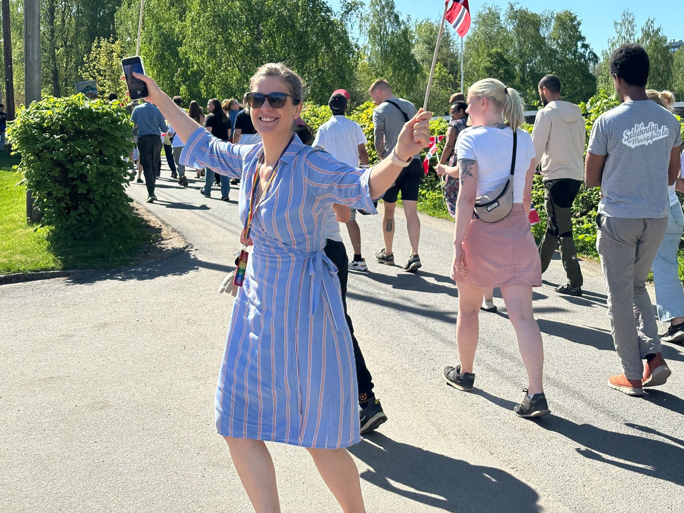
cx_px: 342
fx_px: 1028
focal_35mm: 52
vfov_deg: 28.0
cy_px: 256
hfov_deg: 36.8
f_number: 1.6
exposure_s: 1/1592
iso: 32
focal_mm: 5.96
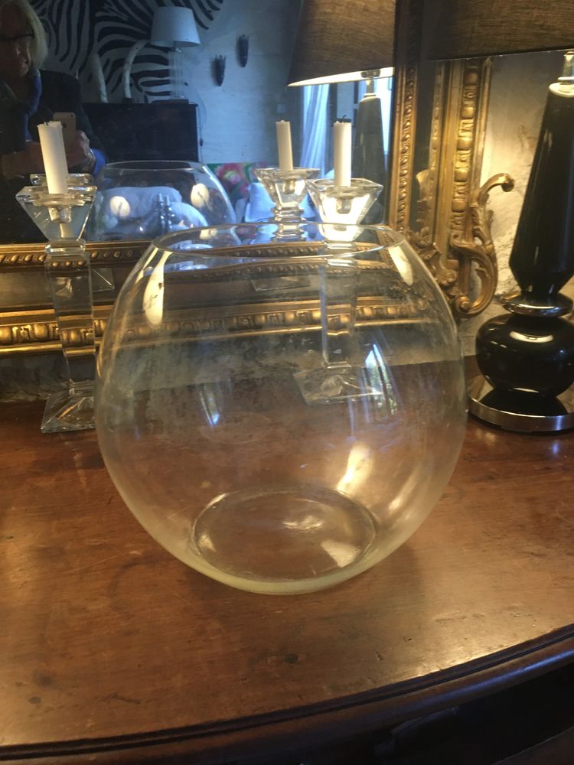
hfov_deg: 48.2
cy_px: 382
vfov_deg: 61.7
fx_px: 641
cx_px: 287
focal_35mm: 29
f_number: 2.2
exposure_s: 1/33
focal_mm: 4.15
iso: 200
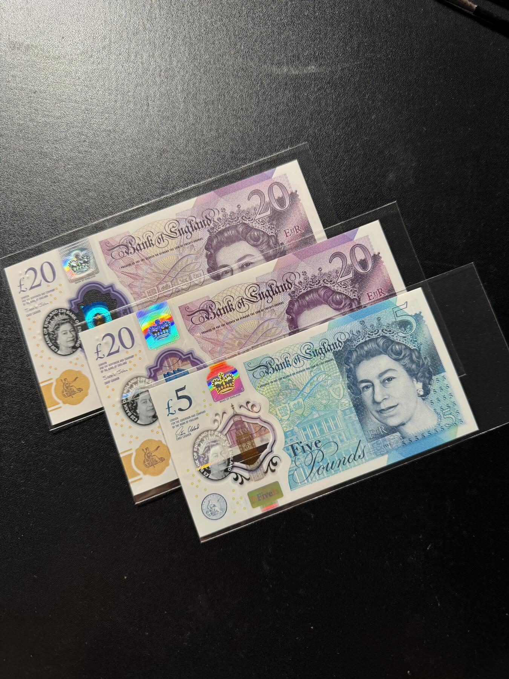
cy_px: 340
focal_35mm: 24
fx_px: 471
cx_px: 254
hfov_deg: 56.8
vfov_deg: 71.6
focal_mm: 6.76
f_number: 1.78
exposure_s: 1/108
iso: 200
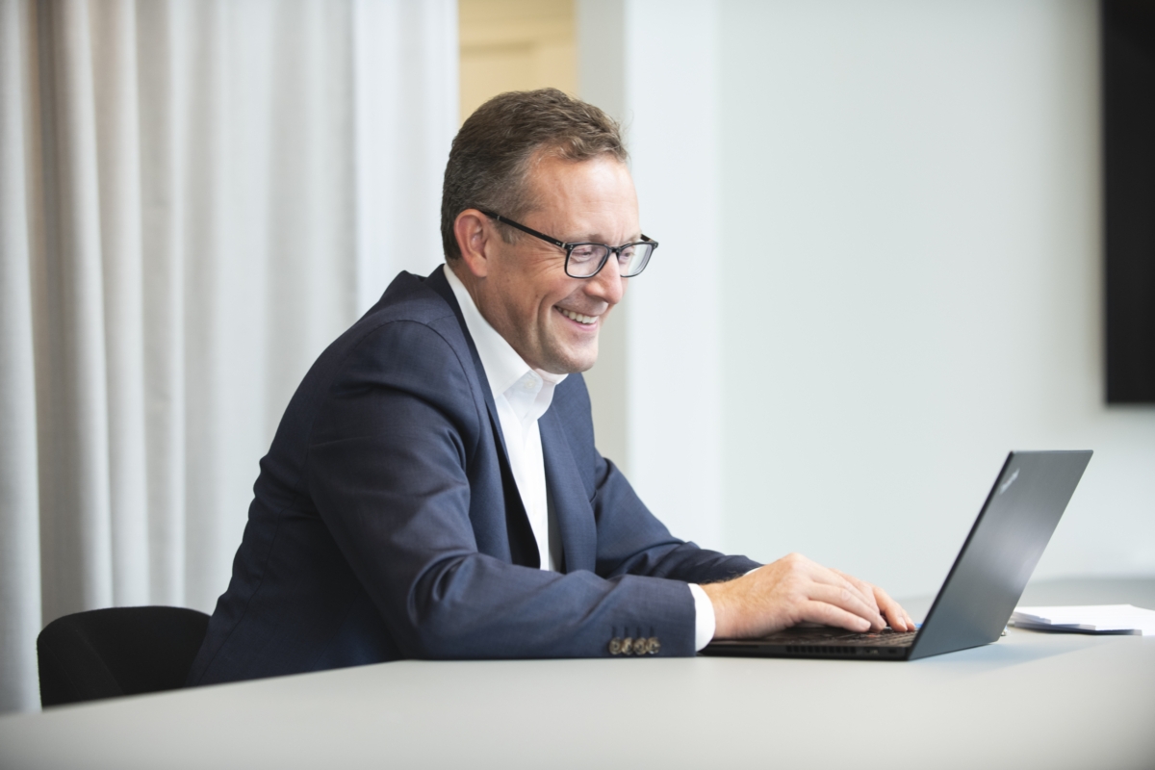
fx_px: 2887
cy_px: 385
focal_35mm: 90
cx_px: 578
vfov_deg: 15.2
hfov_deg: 22.6
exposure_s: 1/320
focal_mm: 90
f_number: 3.5
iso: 640
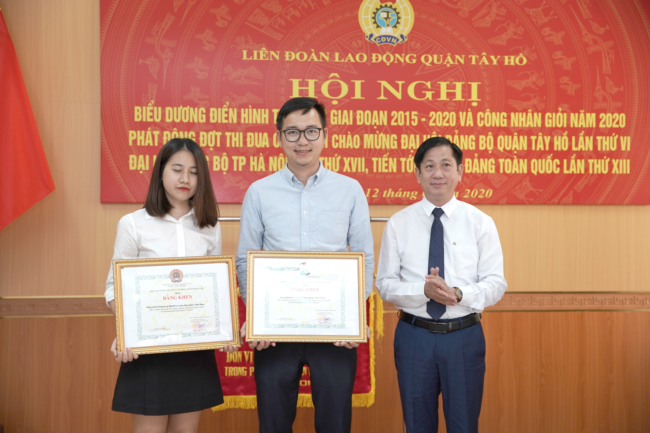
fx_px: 957
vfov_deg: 25.5
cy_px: 216
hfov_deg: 37.5
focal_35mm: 53
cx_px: 325
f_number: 3.5
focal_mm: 53
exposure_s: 1/125
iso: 500
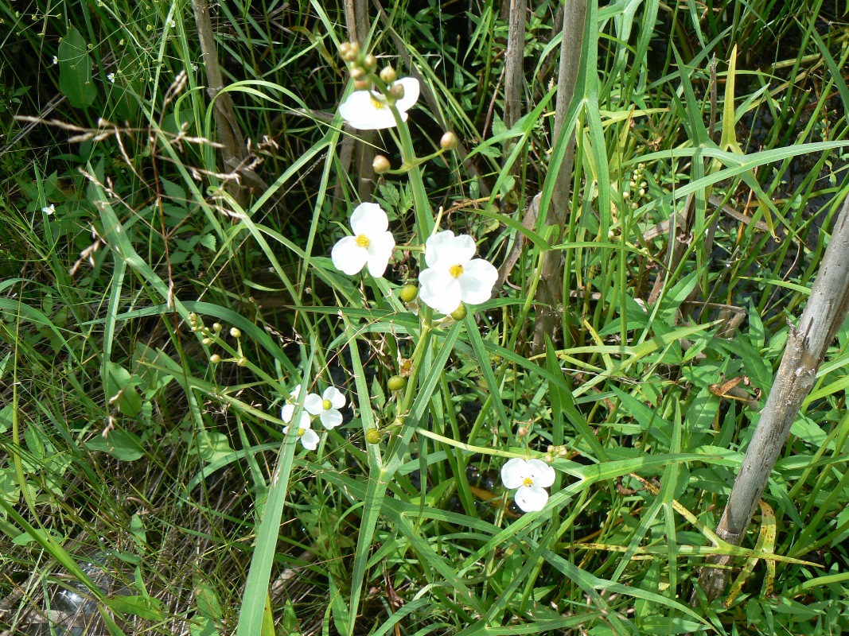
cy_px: 318
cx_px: 424
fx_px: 883
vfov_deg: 39.6
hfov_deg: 51.4
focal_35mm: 36
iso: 80
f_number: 5.6
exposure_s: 1/320
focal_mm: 6
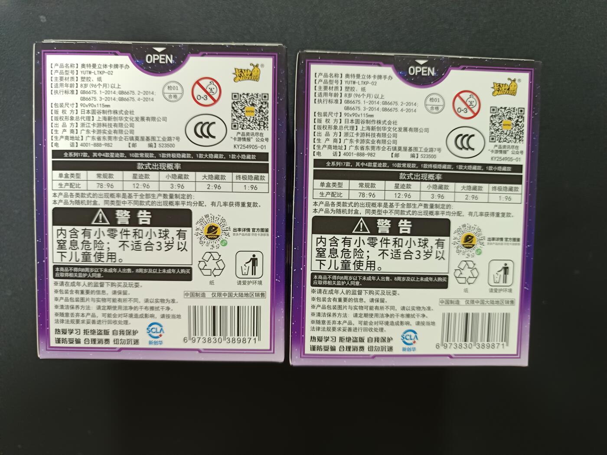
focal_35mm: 24
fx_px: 421
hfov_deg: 71.6
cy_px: 228
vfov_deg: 56.8
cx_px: 304
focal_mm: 5.31
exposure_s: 1/33.3
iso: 874
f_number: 1.7
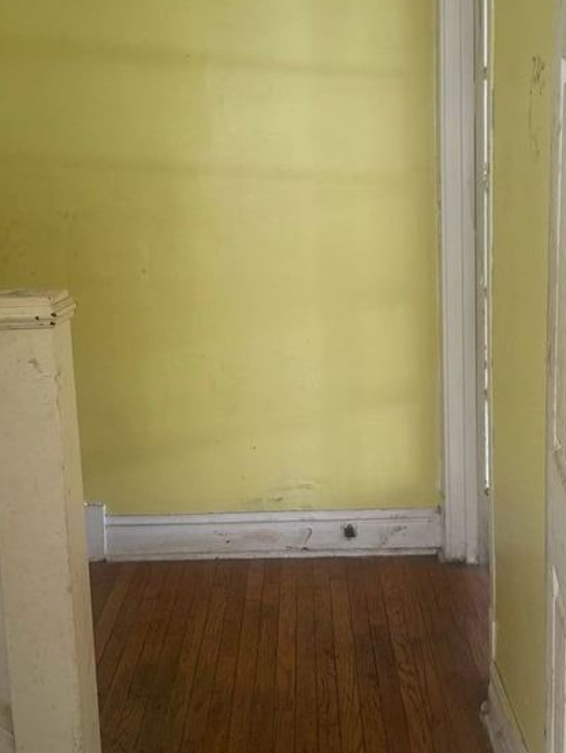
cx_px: 308
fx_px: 1023
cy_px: 331
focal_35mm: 47
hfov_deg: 30.9
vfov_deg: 40.3
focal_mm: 6.76
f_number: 1.78
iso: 200
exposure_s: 1/65
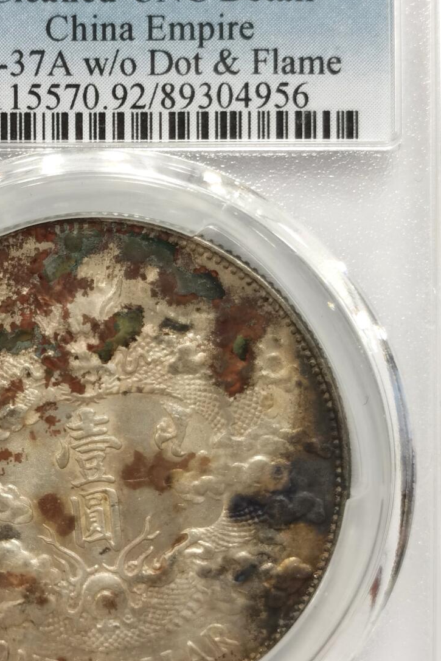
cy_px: 318
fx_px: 1708
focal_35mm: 93
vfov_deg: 21.9
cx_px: 96
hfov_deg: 14.6
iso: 125
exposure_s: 1/100
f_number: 16
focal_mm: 5.56
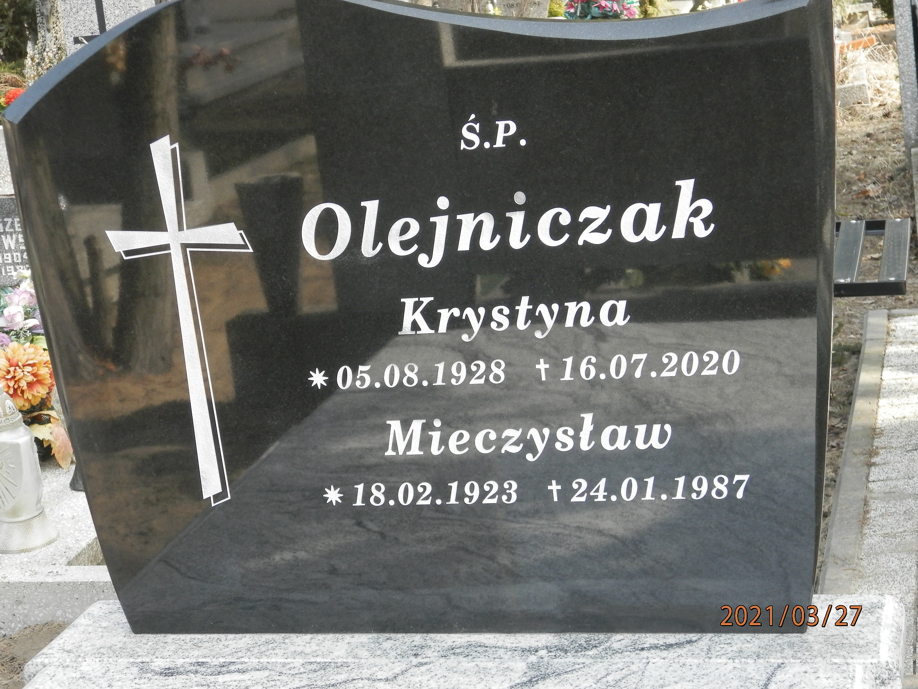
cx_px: 459
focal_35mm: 68
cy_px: 344
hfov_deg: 28.6
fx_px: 1803
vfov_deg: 21.6
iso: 160
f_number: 4
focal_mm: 12.2
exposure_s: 1/125
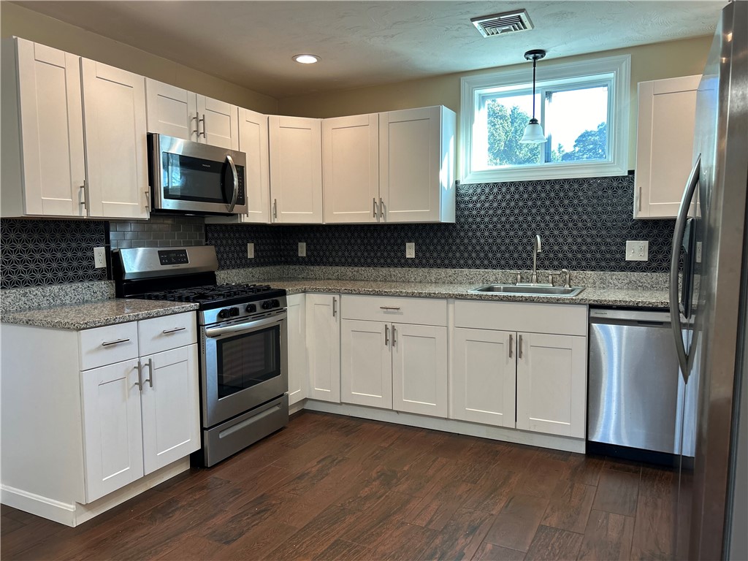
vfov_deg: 53.1
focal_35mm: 26
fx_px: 562
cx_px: 374
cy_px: 280
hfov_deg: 67.3
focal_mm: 5.7
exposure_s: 1/120
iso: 80
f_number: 1.5
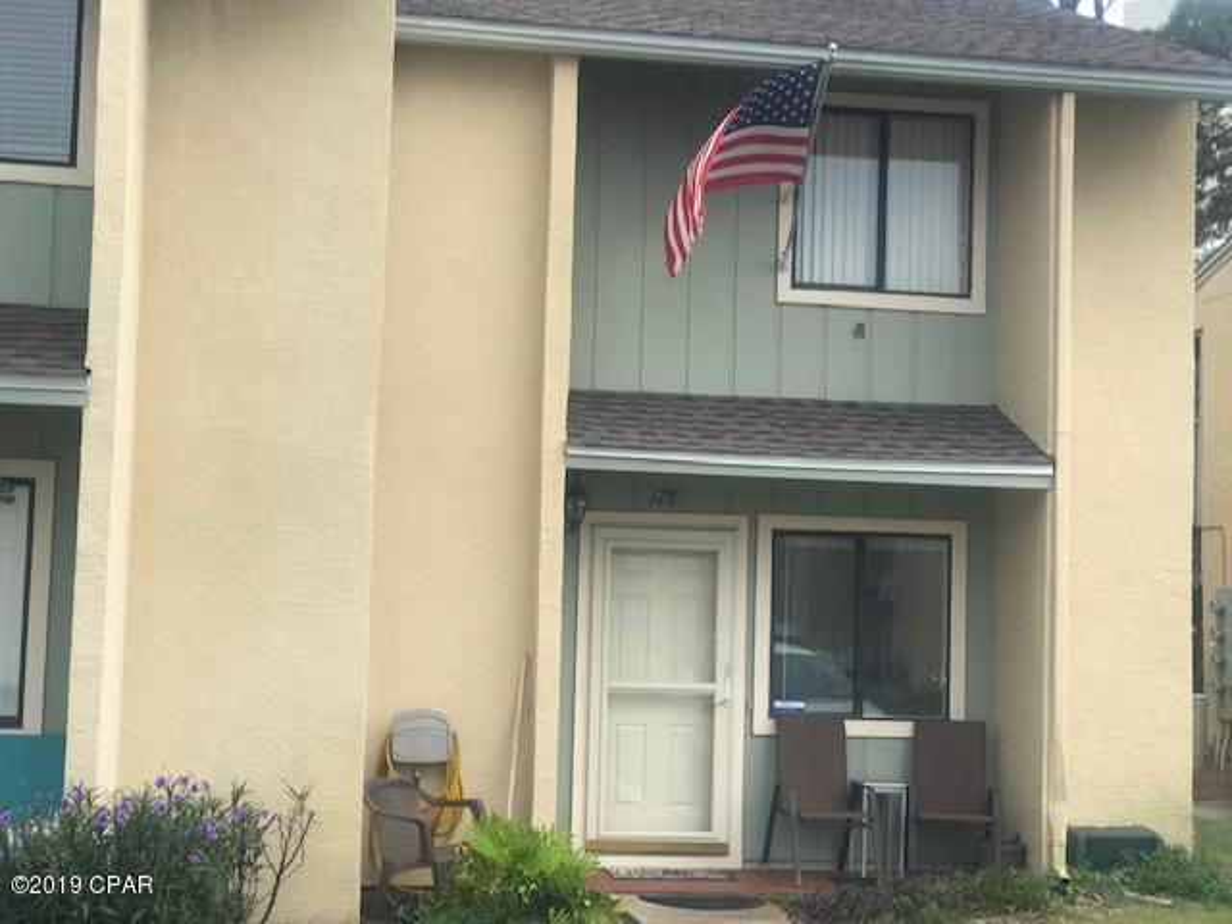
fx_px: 2029
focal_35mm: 57
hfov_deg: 33.8
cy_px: 462
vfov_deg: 25.7
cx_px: 616
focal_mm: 6.6
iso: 20
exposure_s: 1/290
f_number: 2.8
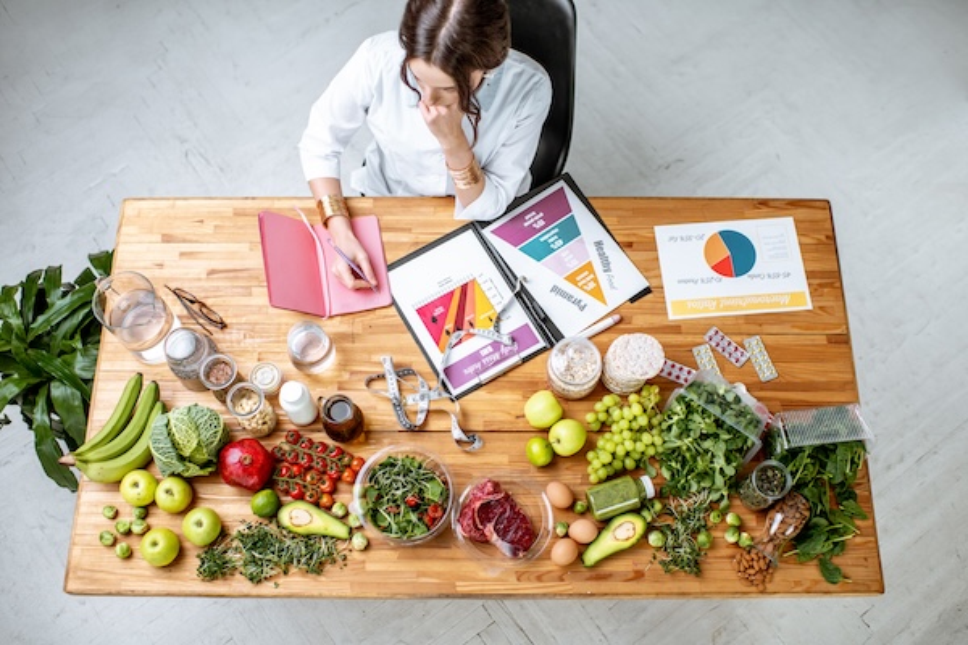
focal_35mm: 35
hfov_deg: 54.4
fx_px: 941
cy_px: 322
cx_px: 484
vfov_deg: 37.9
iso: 250
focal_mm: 35
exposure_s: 1/200
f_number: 2.2
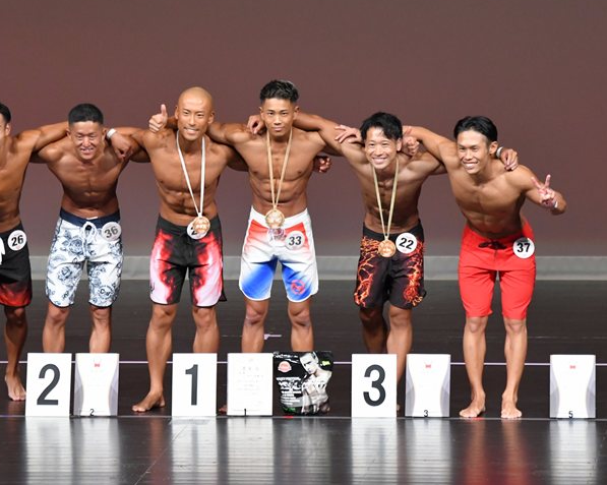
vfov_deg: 4.7
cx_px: 248
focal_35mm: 329
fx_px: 5908
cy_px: 247
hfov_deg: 5.9
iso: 4000
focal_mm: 180
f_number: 5.6
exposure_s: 1/400
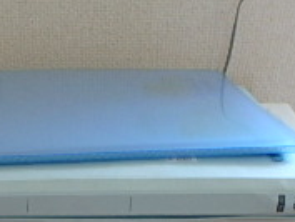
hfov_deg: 25.4
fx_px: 648
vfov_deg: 17.0
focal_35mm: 76
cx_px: 80
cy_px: 361
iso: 250
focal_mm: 3.7
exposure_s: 1/30
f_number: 3.5
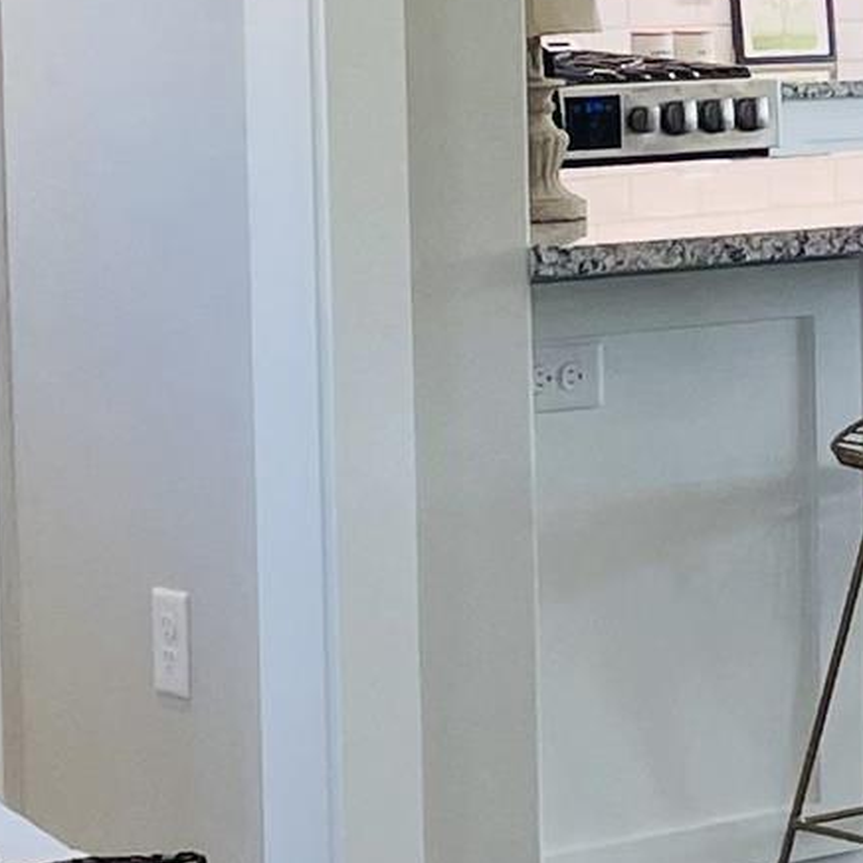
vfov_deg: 10.8
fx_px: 4569
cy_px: 224
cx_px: 1936
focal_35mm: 162
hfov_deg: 9.7
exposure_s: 1/120
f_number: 1.6
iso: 64
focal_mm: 4.2
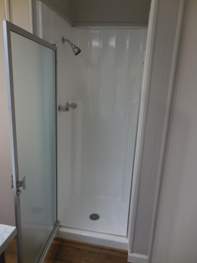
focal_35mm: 25
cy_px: 132
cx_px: 98
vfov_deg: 69.4
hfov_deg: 54.9
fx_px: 190
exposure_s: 1/30
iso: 280
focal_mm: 4.5
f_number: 3.3
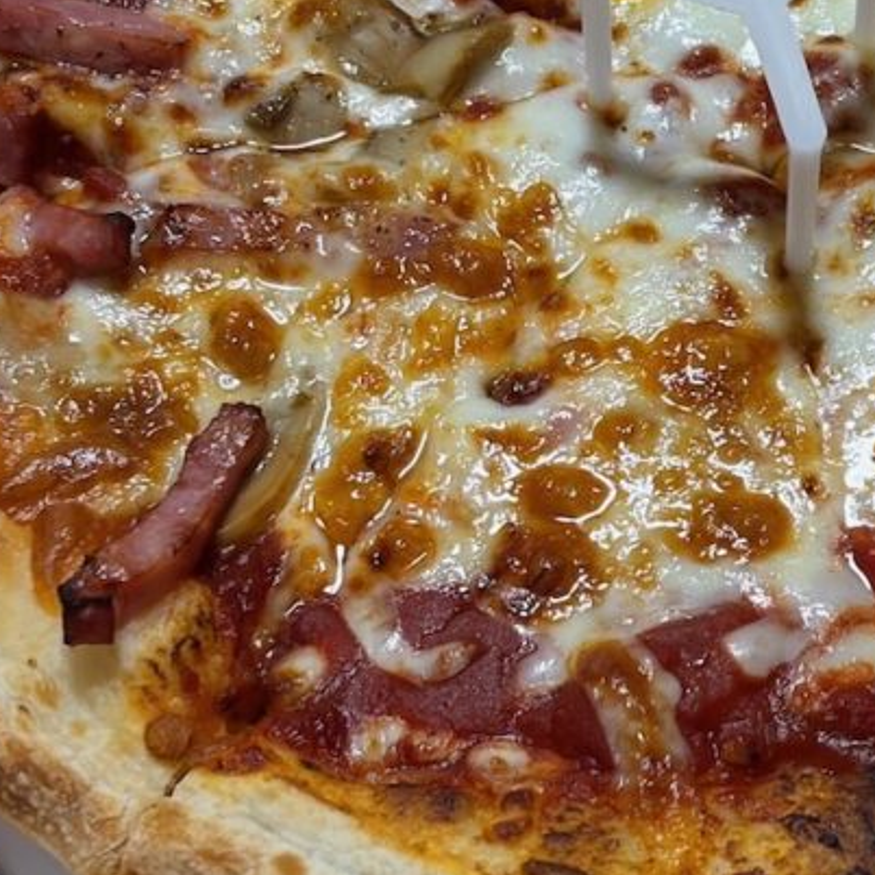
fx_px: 3346
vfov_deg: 14.8
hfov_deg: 14.8
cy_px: 189
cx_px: 768
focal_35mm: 117
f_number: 1.6
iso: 100
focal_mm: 5.96
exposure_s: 1/50
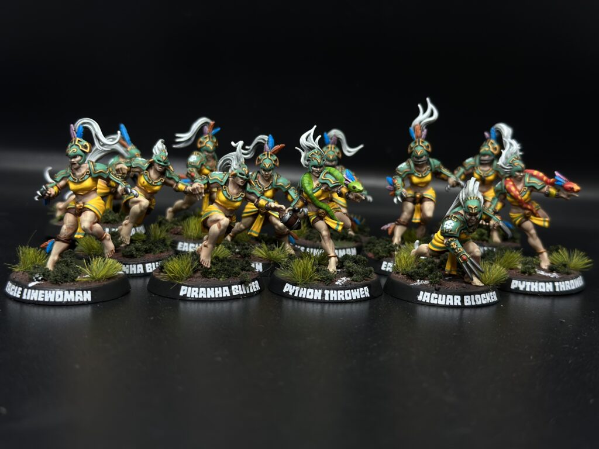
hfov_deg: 39.7
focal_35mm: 48
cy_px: 224
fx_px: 831
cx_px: 300
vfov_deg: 30.3
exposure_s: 1/401
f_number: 1.78
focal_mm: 6.86
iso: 80
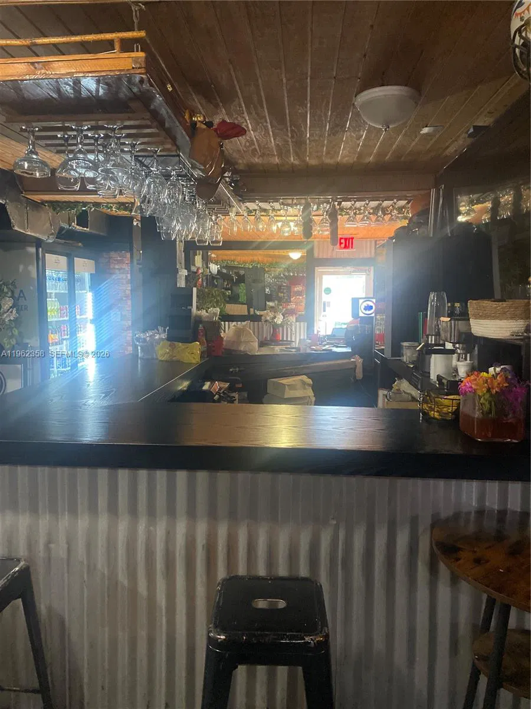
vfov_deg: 67.3
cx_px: 266
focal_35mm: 26
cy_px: 354
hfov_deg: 53.1
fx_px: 532
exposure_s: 1/30
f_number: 1.8
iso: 500
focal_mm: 4.25
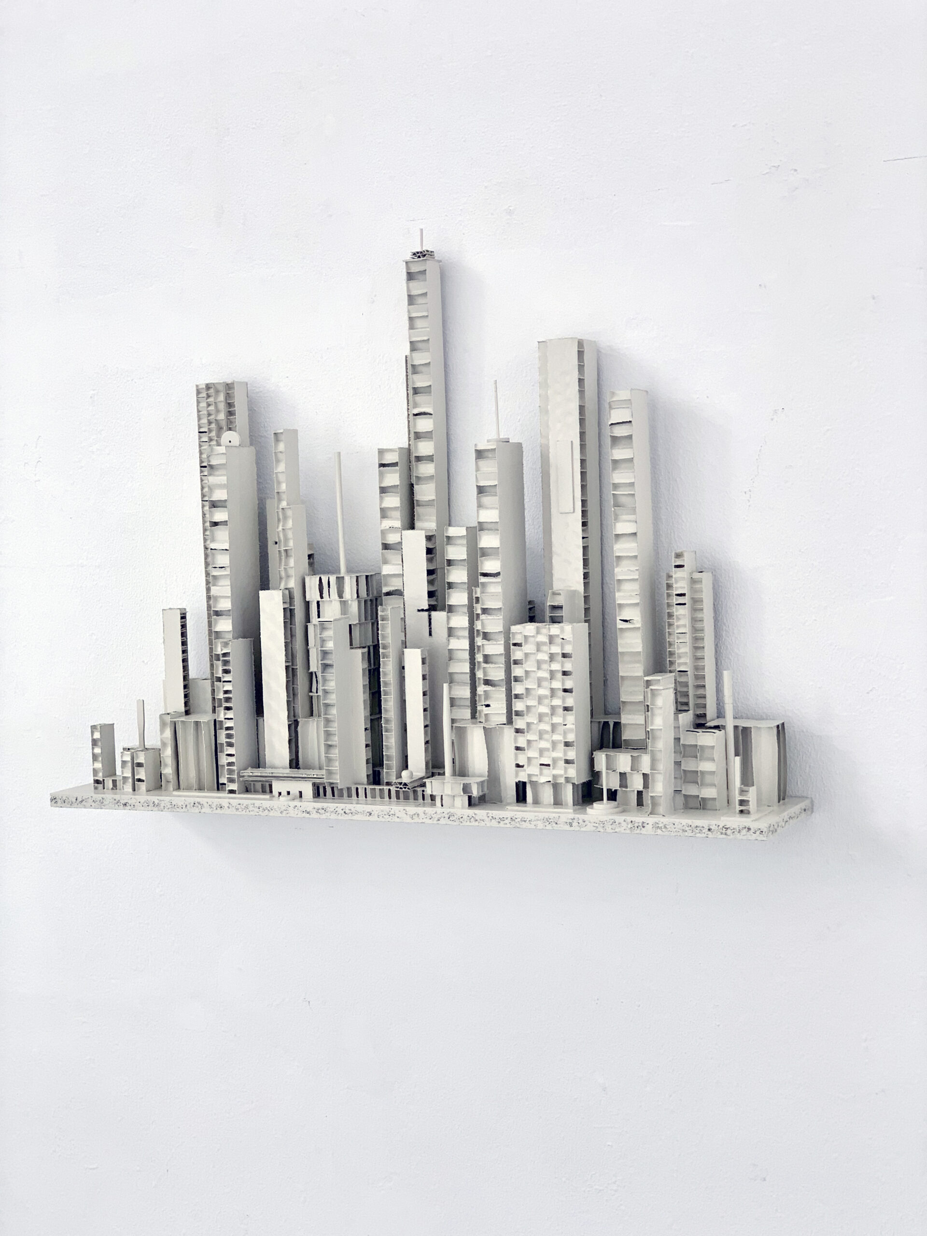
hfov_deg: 28.0
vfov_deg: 36.8
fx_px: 1857
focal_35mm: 52
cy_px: 618
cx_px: 464
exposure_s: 1/122
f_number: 2.4
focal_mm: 6
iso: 64
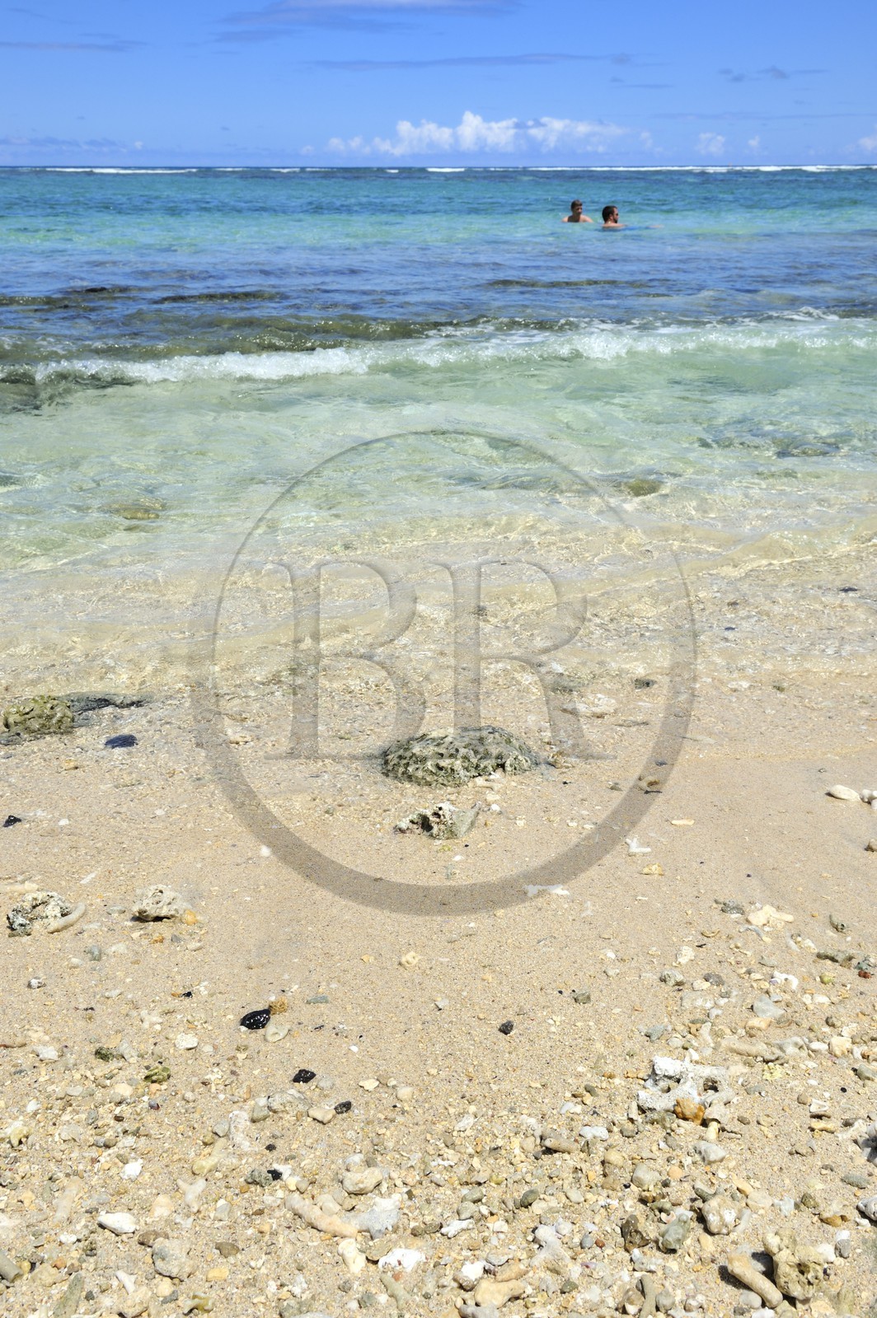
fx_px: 1281
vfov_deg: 54.5
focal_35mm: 35
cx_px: 438
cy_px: 659
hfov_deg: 37.8
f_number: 14
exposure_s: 1/200
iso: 200
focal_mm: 35
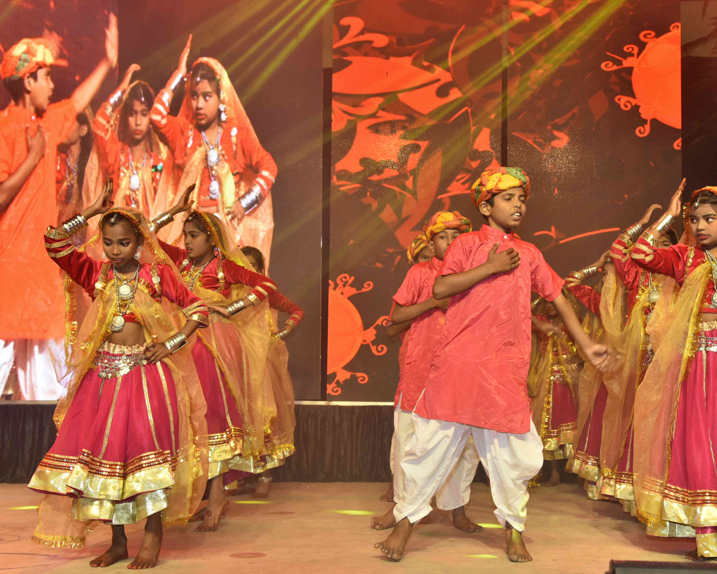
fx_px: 1082
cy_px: 295
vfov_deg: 29.7
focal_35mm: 51
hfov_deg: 36.6
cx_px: 401
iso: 400
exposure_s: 1/160
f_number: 5
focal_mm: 44
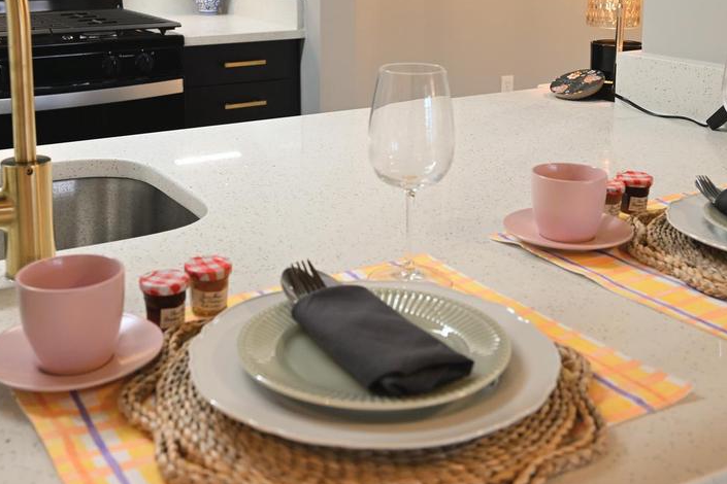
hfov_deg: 40.3
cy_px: 60
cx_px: 333
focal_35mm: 49
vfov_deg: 26.7
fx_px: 989
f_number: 4.5
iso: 220
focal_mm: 24
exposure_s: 1/25
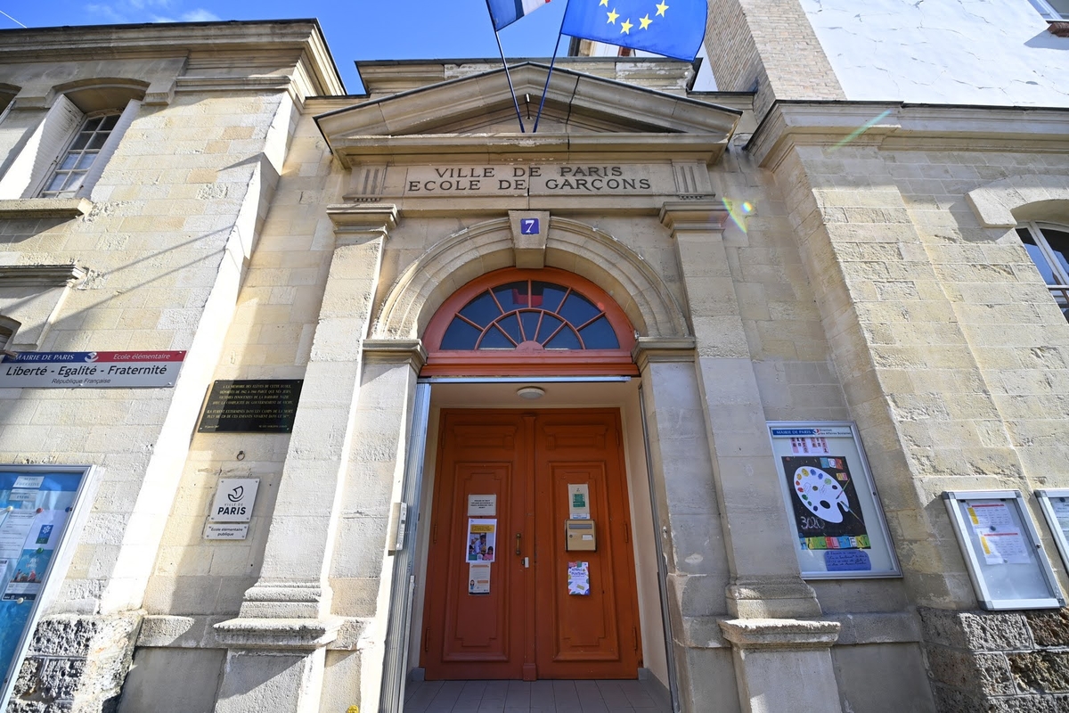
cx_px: 534
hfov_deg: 104.3
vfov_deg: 81.2
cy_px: 356
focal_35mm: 14
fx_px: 416
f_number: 2.8
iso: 100
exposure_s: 1/800
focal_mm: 14
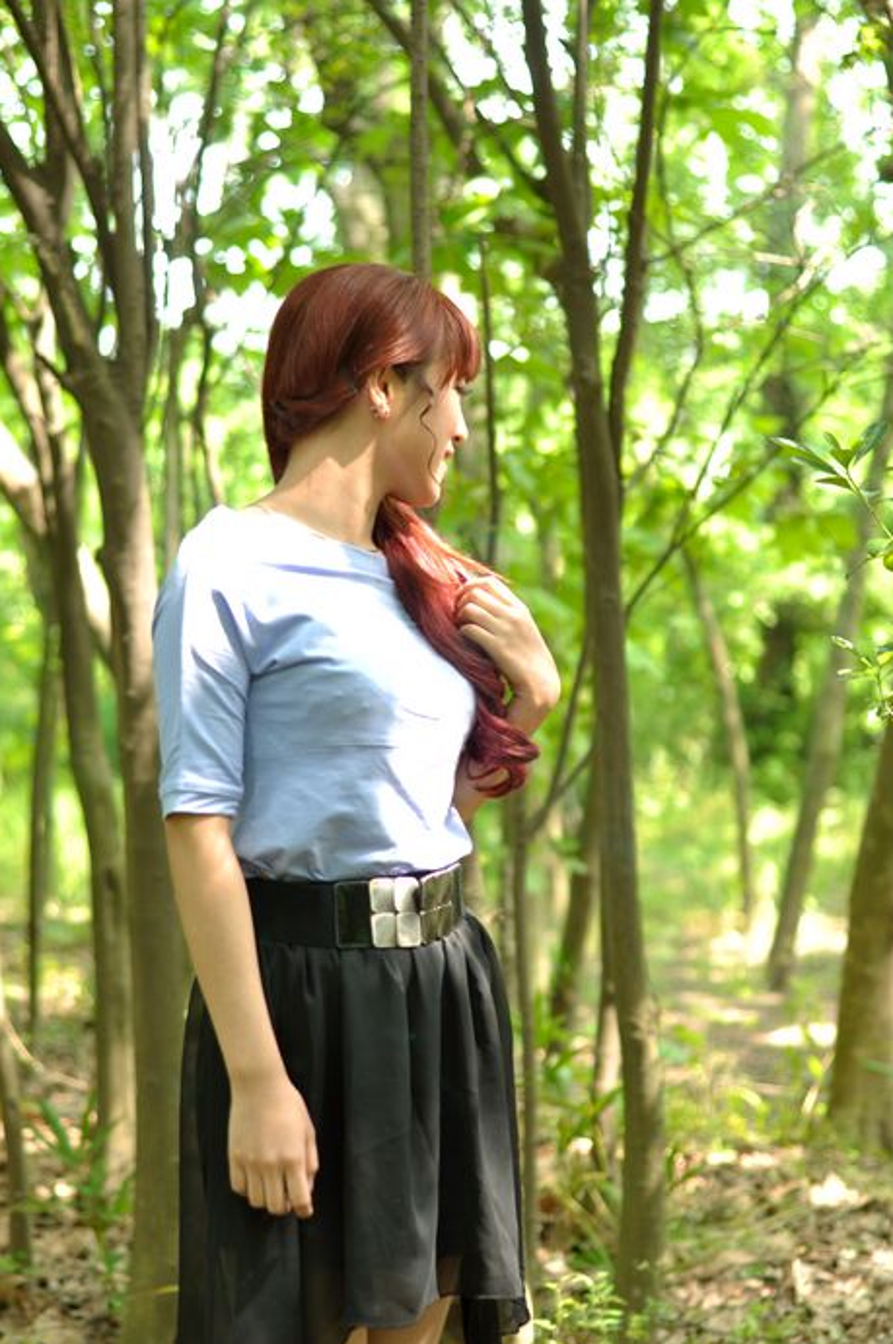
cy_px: 679
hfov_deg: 17.9
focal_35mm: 76
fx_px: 2835
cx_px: 448
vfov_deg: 26.7
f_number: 2.8
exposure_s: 1/60
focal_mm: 50
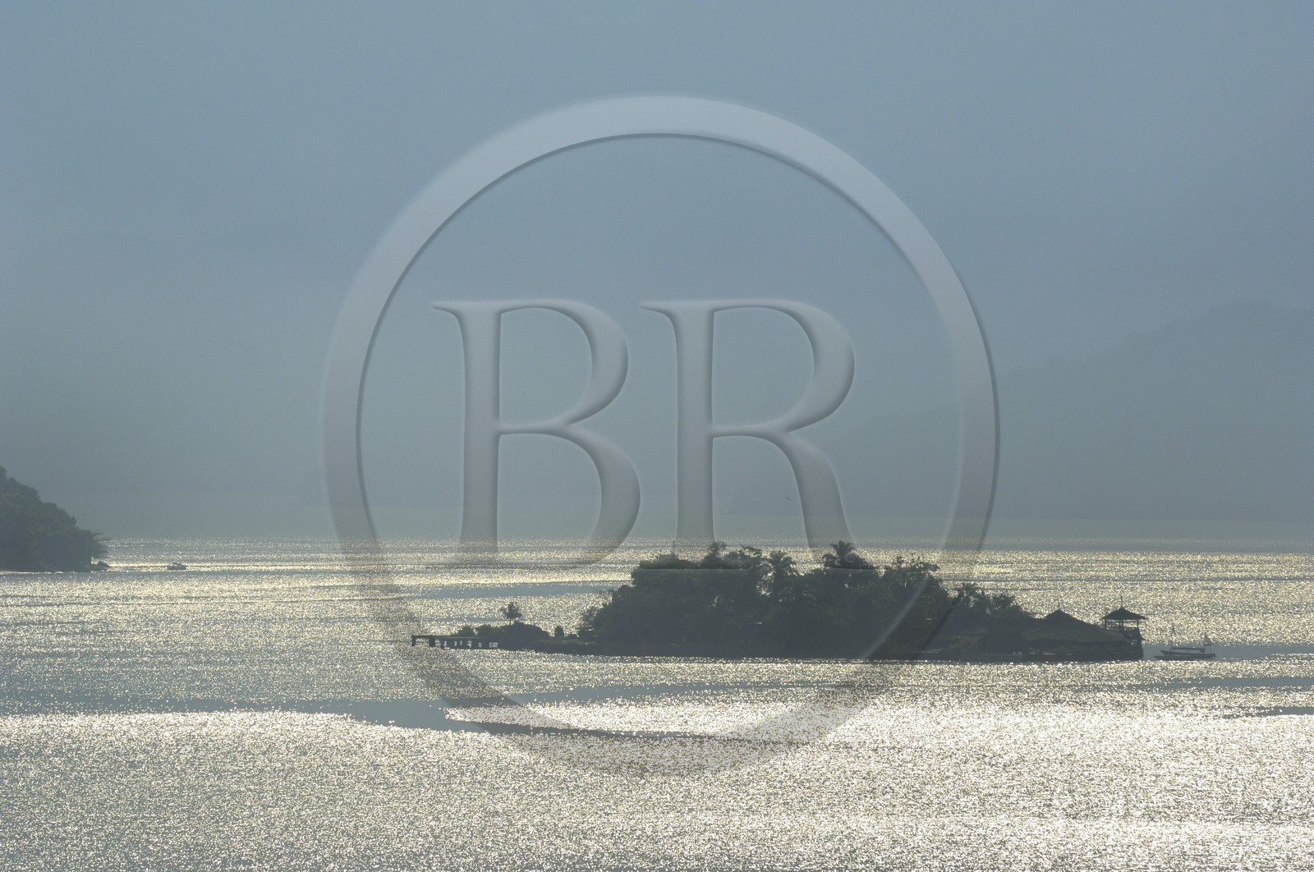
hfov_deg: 6.9
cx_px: 657
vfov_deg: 4.6
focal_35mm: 300
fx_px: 10934
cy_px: 436
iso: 100
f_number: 13
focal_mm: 200
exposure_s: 1/400
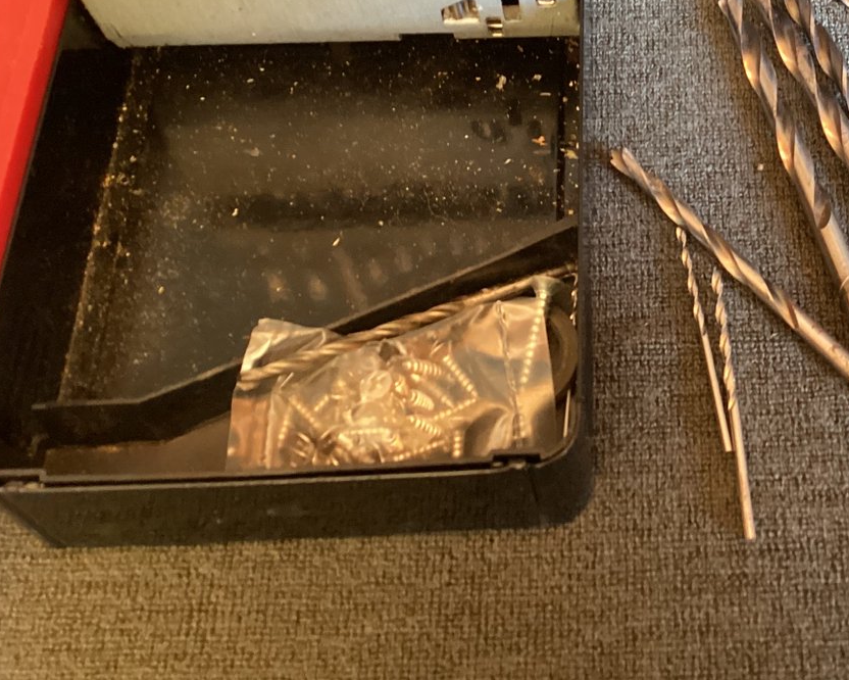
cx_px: 713
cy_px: 102
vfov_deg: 26.9
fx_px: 1382
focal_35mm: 55
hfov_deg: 32.9
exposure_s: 1/40
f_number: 2.4
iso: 320
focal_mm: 3.3
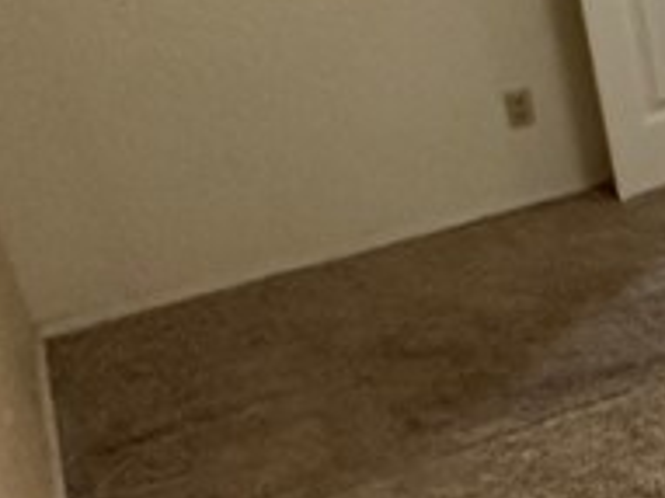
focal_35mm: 75
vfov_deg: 19.4
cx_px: 1212
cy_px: 94
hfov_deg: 19.3
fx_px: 1440
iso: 400
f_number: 2.2
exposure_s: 1/60
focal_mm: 2.22
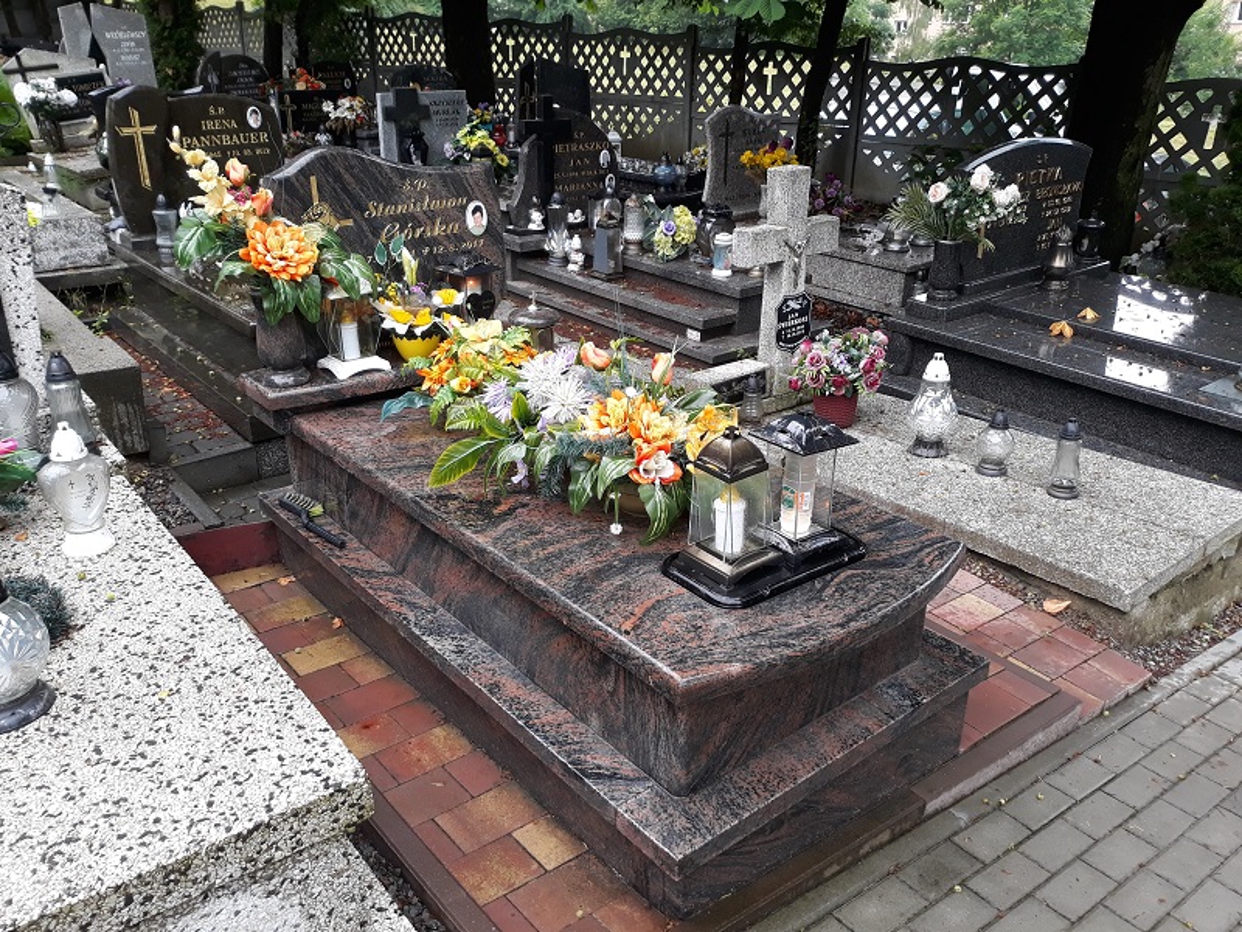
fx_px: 969
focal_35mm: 27
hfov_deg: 65.3
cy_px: 466
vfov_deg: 51.4
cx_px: 621
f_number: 1.7
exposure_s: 1/100
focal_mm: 3.71
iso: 64
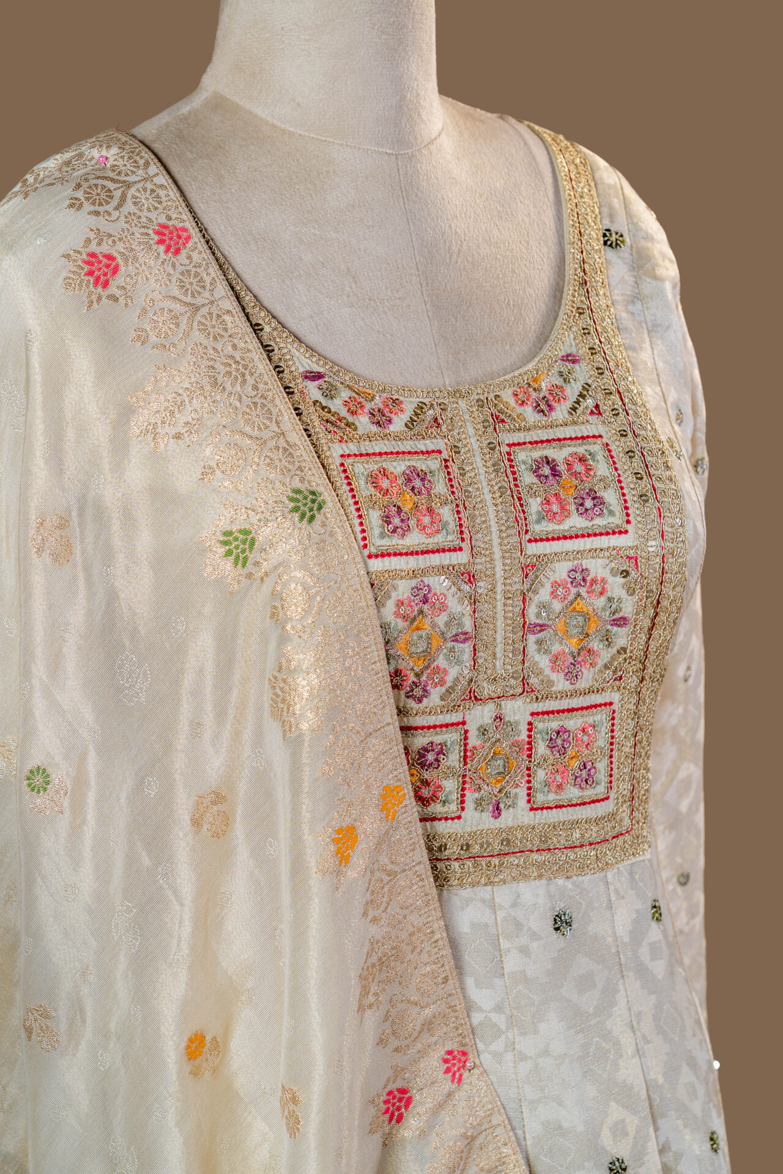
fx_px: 2577
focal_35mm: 79
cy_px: 587
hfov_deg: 17.3
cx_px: 392
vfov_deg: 25.7
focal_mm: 79
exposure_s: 1/100
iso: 100
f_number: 7.1
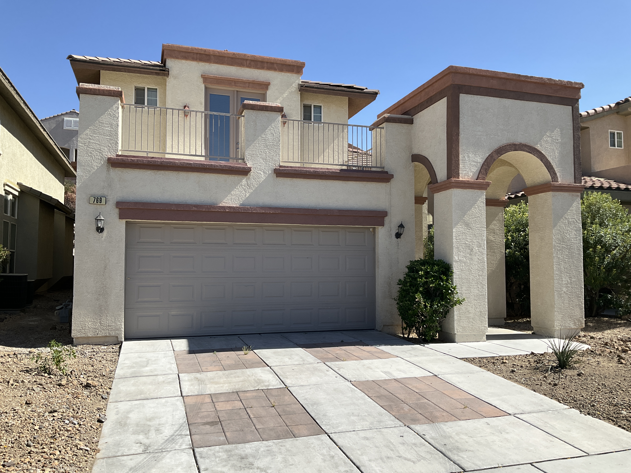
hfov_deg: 61.7
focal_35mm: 29
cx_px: 316
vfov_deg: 48.2
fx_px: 529
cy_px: 236
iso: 25
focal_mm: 3
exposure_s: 1/2227
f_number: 1.8
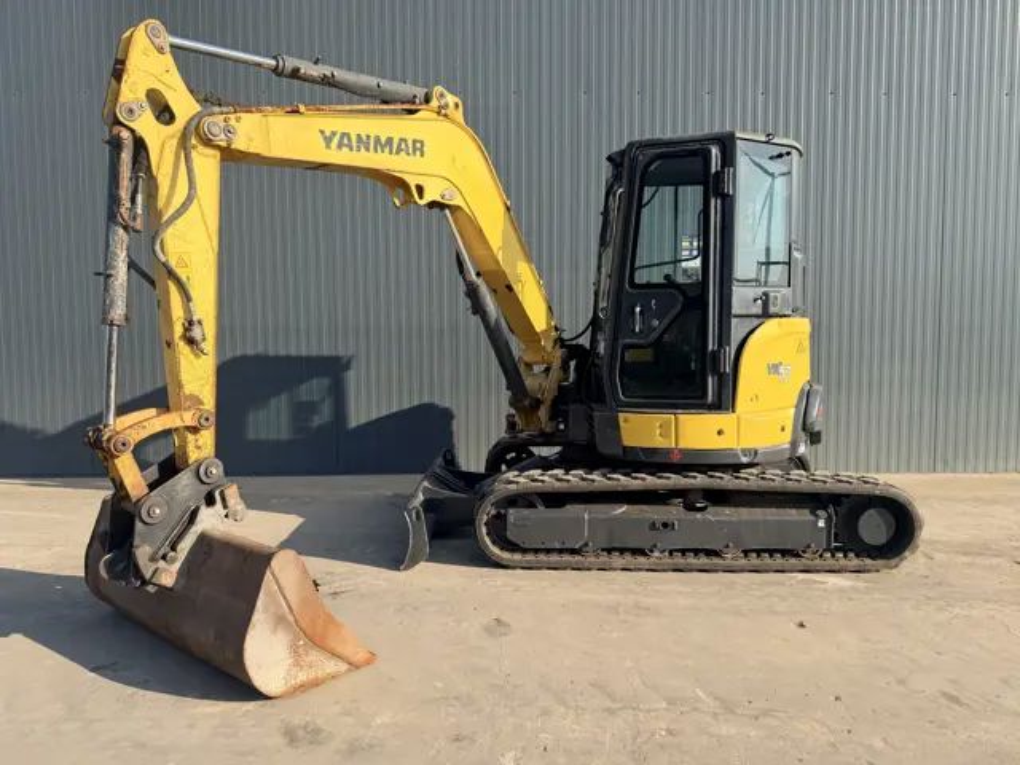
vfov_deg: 56.8
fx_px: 707
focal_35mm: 24
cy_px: 382
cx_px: 510
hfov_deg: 71.6
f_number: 1.78
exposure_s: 1/2445
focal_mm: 6.76
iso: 80
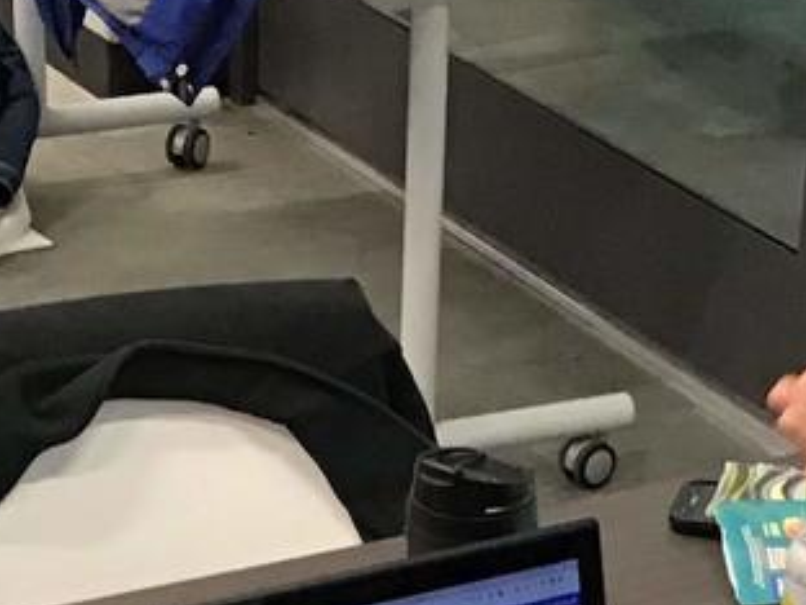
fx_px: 3399
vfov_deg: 9.4
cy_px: 1263
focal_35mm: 146
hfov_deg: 13.5
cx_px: 369
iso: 100
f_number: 2.4
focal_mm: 3.3
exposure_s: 1/30
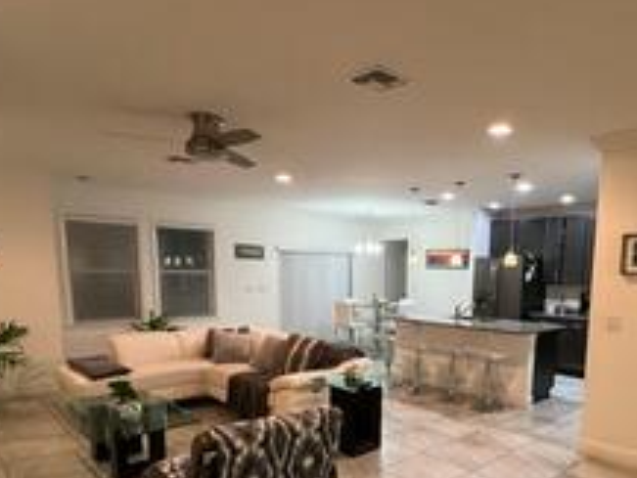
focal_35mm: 24
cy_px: 334
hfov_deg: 70.3
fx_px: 442
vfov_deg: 55.2
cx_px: 402
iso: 320
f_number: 1.8
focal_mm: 1.57
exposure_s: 1/60
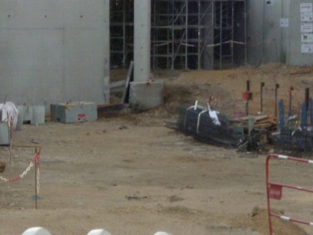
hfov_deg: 9.1
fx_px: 1962
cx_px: 226
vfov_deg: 6.8
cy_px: 23
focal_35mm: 217
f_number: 5.3
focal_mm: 19.1
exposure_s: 1/100
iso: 400
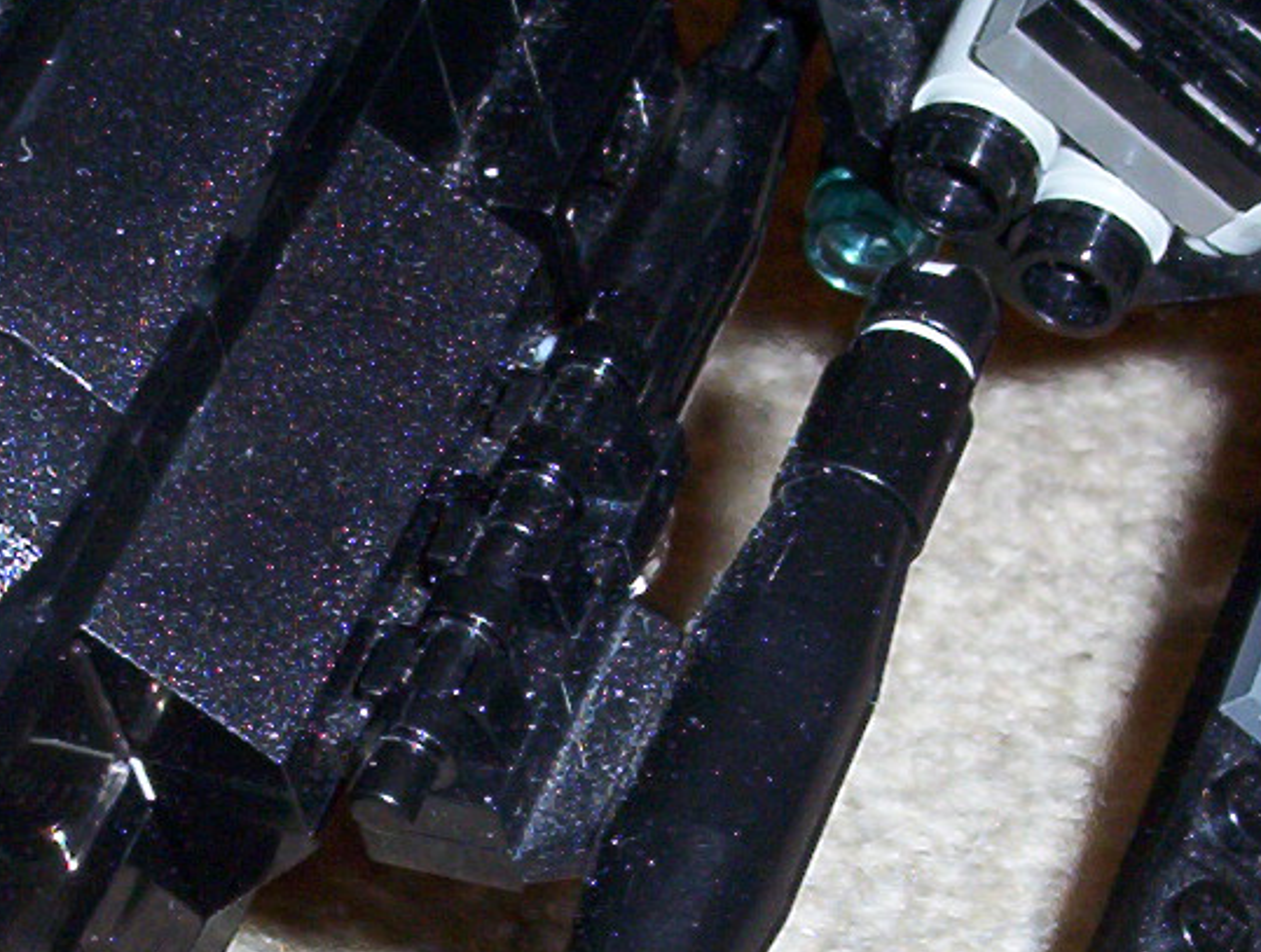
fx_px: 4309
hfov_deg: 16.6
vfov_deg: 12.6
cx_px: 412
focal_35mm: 118
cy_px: 713
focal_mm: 6
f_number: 4.5
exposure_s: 1/30
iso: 140
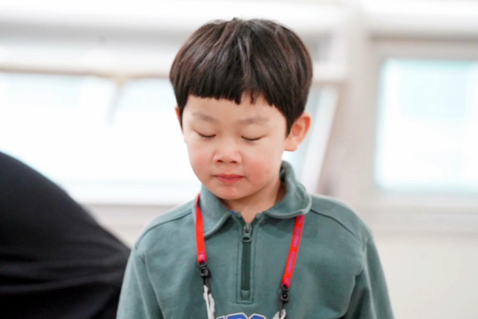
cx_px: 239
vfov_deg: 7.1
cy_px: 160
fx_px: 2576
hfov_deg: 10.6
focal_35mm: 194
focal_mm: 194
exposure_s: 1/200
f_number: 4
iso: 5000
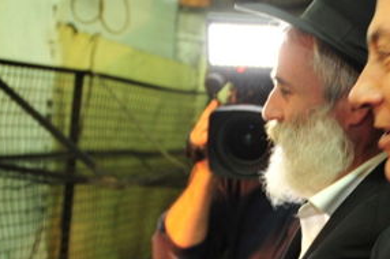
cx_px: 406
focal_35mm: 91
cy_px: 301
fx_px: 985
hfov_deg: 21.5
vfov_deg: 14.6
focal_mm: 26
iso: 1250
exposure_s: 1/40
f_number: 3.2
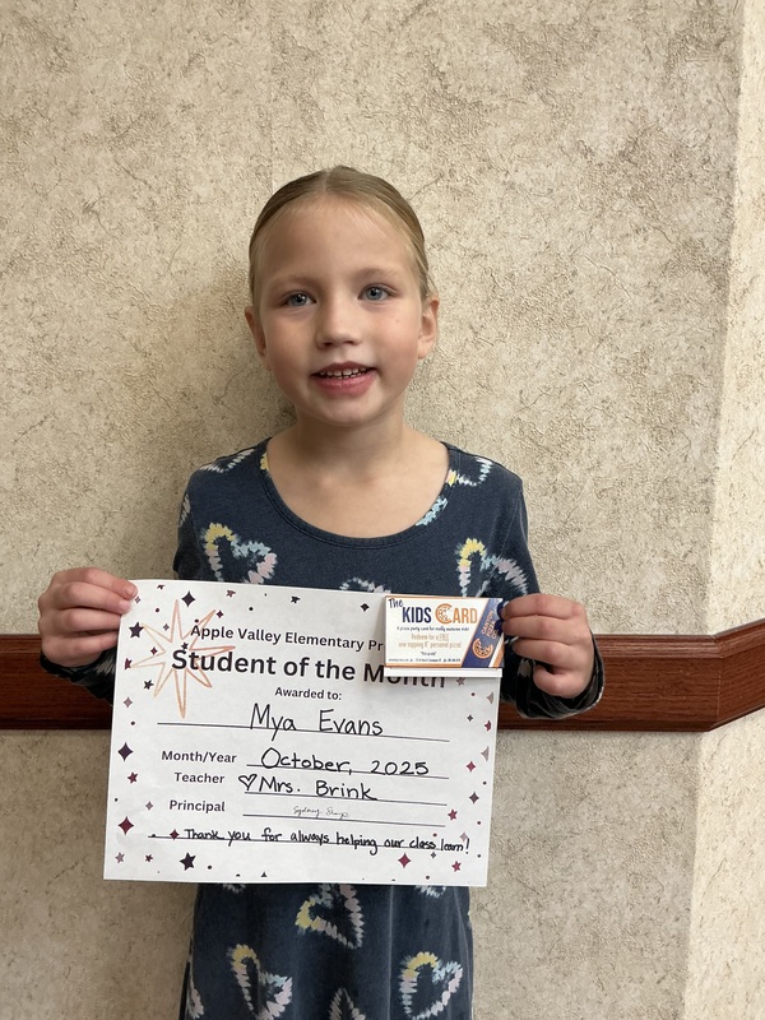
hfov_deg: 49.7
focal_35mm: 28
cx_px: 382
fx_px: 825
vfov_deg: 63.4
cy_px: 510
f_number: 1.8
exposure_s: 1/60
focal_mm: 3
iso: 64
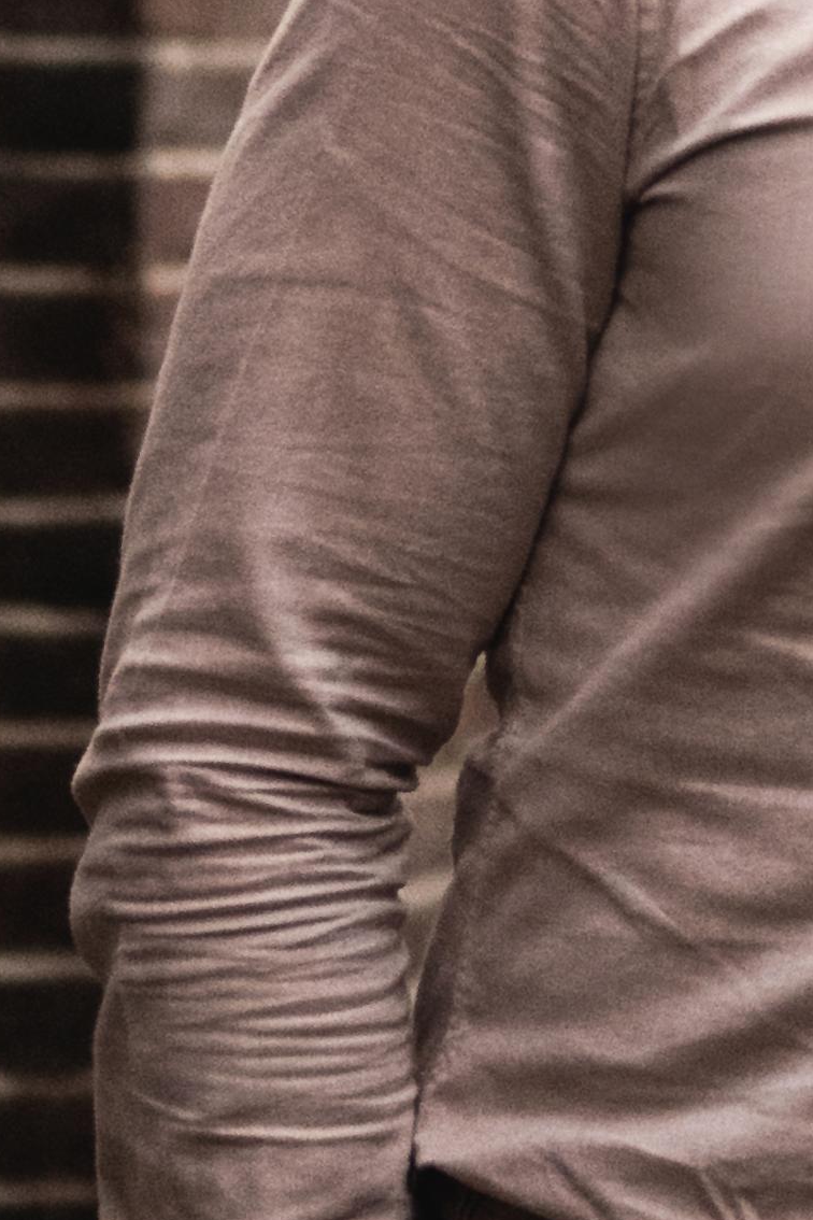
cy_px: -1381
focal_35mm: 364
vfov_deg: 5.5
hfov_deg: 3.7
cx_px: 1502
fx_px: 12330
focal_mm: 50
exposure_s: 1/4000
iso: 1000
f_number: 1.8
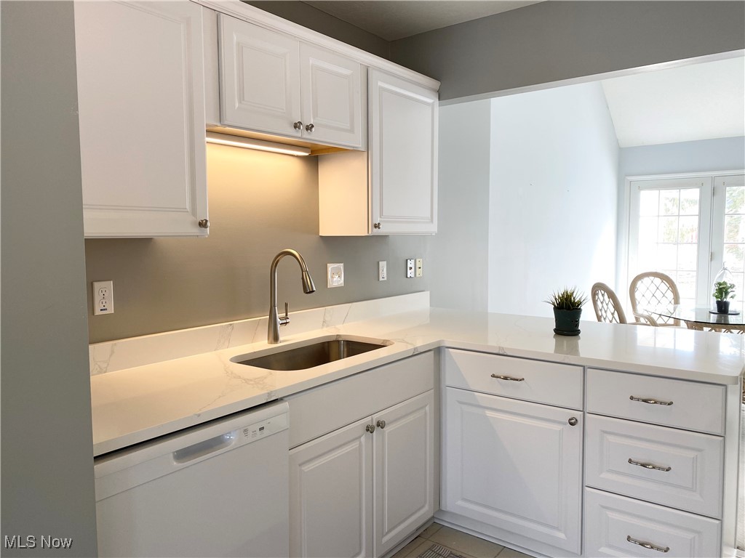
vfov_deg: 53.1
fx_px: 560
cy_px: 279
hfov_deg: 67.3
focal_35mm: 26
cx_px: 372
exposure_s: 1/180
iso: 50
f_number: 1.8
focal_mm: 4.25
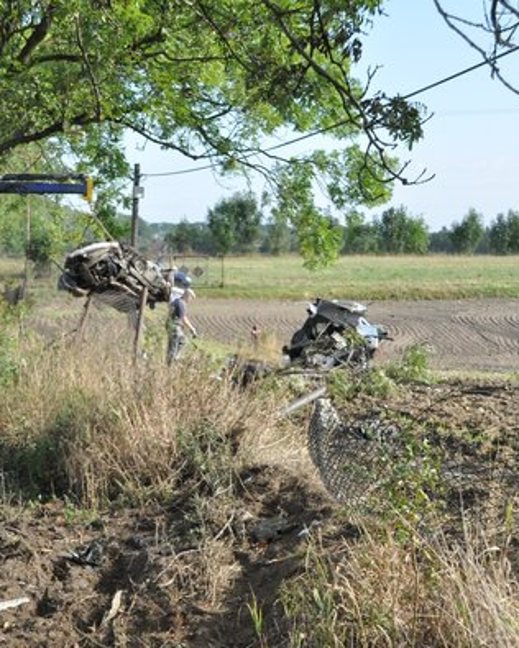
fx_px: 1421
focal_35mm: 74
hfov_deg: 20.6
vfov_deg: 25.7
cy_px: 345
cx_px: 166
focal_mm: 32
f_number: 6.3
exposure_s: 1/3200
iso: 1600
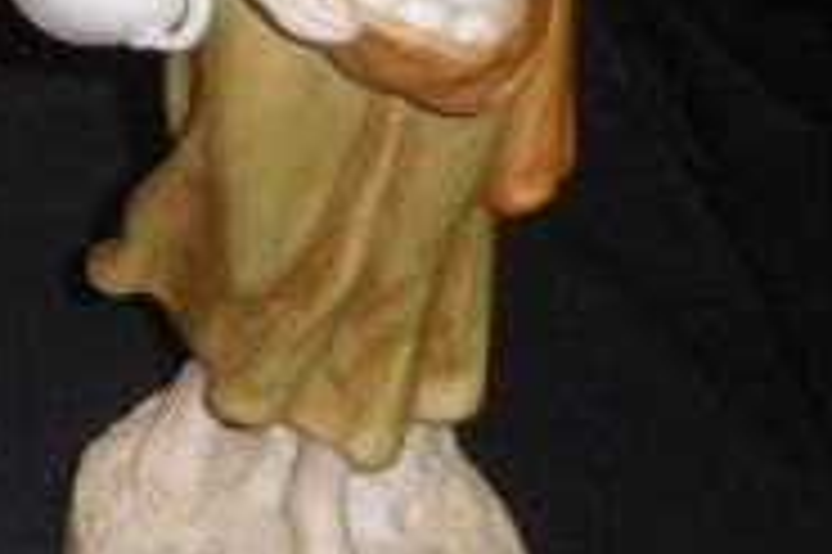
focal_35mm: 90
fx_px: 2078
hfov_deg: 21.7
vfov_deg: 14.6
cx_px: -27
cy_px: -122
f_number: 3.4
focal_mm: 4.5
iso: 200
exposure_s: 1/30
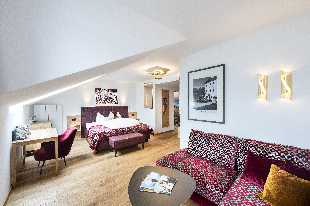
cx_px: 155
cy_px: 103
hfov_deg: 104.4
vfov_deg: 81.0
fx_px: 120
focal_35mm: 14
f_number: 9
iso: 400
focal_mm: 14
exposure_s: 1/20
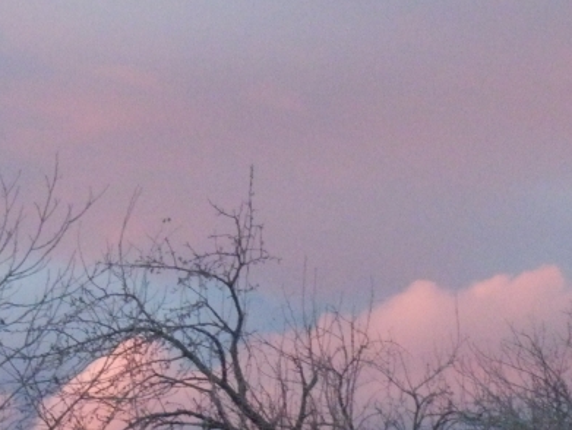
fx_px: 4664
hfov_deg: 7.0
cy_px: 377
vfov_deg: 5.3
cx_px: 238
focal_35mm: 282
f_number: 5.8
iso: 2500
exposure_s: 1/50
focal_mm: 24.4
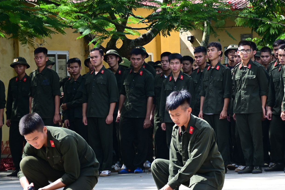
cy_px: 116
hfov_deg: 9.1
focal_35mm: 227
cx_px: 184
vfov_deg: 6.1
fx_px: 1797
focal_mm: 95
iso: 200
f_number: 5.3
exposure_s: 1/200
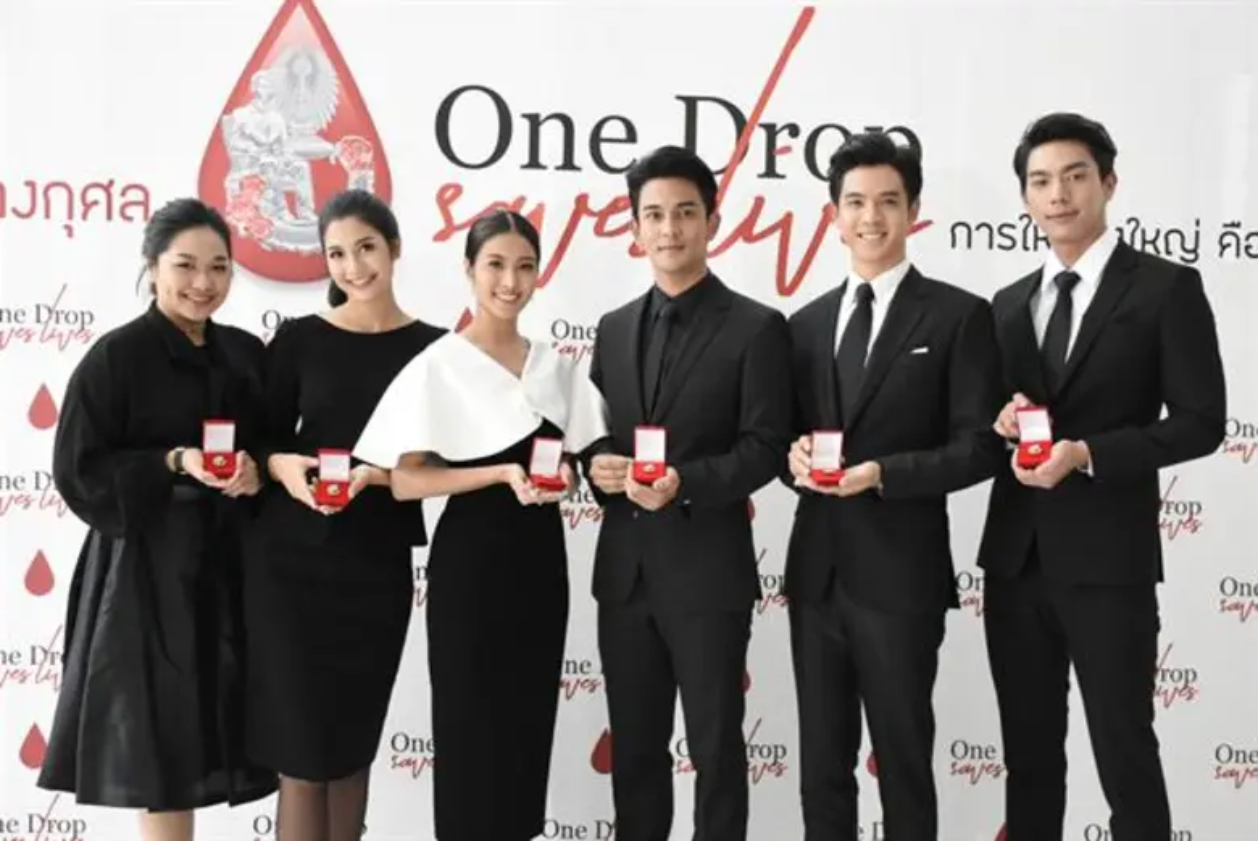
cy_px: 420
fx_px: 1364
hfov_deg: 49.5
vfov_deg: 34.3
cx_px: 629
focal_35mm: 39
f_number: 4
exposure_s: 1/320
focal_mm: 26
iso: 6400
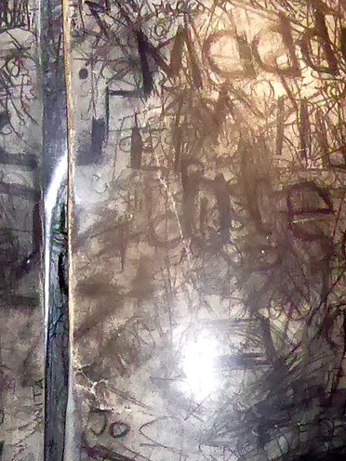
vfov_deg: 16.2
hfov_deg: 11.9
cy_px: 151
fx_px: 1613
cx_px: -90
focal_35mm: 121
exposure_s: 1/60
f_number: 3.3
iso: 800
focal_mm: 4.3
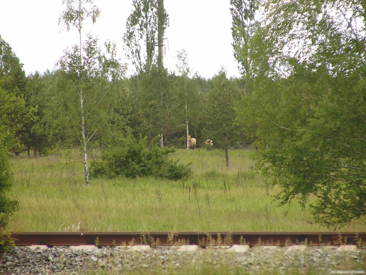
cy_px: 138
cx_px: 183
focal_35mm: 432
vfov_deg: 3.4
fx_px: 4567
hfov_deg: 4.6
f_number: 3.7
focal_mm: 72
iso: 50
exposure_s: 1/80
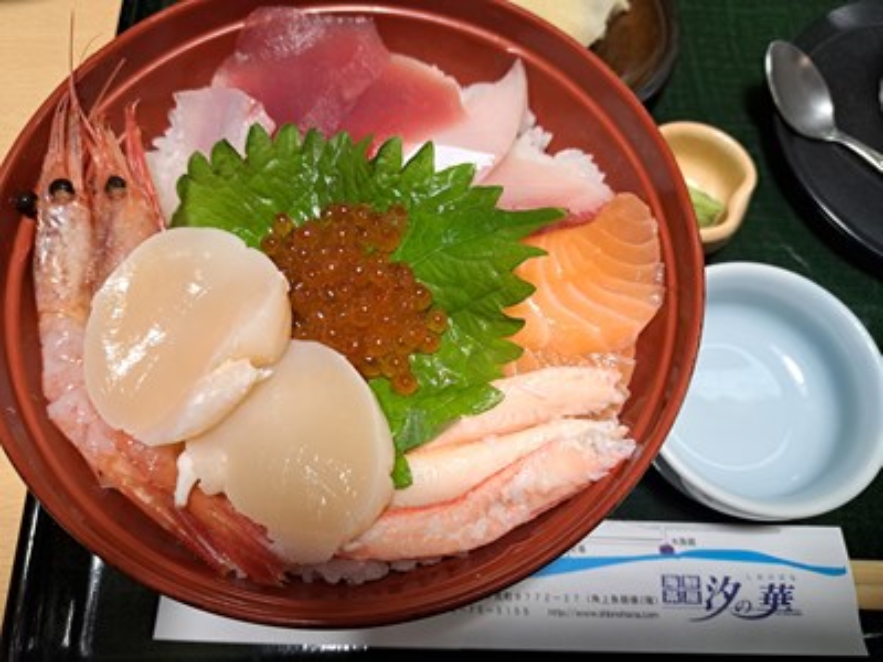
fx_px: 612
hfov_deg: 71.6
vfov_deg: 56.8
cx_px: 442
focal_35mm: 24
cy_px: 331
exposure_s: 1/50
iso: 100
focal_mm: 5.23
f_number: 1.8
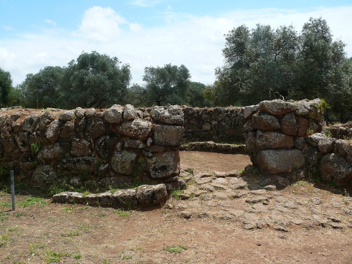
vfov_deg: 40.7
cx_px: 176
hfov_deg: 52.6
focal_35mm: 35
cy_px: 132
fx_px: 356
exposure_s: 1/200
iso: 100
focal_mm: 7.4
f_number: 4.5
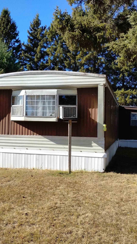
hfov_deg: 28.8
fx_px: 265
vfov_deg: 49.4
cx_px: 46
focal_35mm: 41
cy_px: 122
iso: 100
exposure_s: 1/513
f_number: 1.8
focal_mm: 4.27
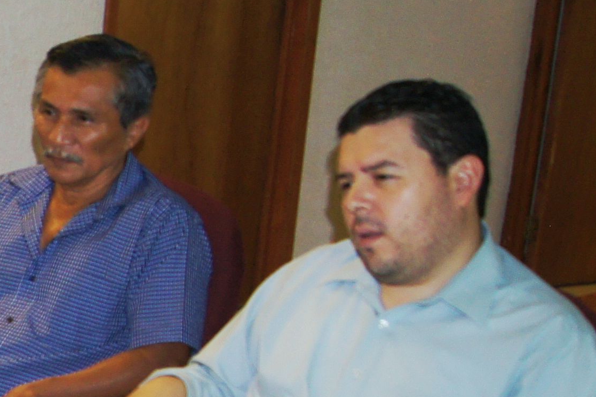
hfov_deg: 15.4
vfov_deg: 12.2
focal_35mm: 111
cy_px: 386
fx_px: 1836
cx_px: -528
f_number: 3.5
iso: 320
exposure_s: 1/60
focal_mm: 18
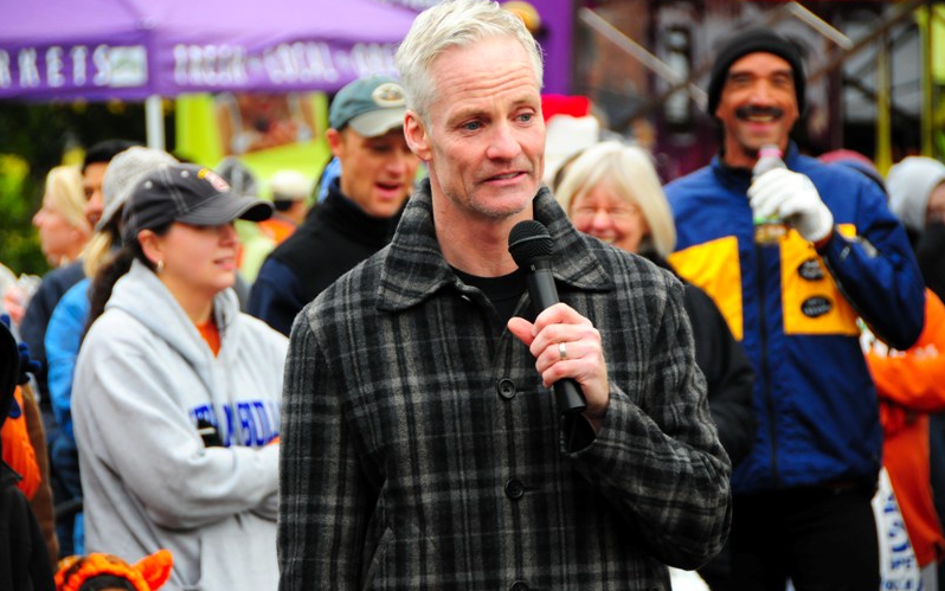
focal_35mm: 199
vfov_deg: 6.6
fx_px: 5126
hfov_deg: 10.5
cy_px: 280
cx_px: 472
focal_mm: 130
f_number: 5.6
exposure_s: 1/250
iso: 800
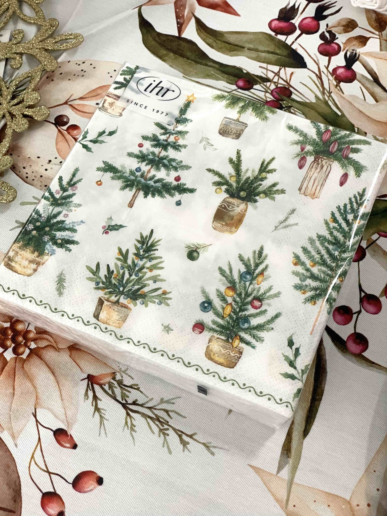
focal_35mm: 52
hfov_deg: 28.0
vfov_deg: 36.8
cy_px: 258
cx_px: 194
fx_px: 775
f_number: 2.4
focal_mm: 6
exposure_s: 1/60
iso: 125
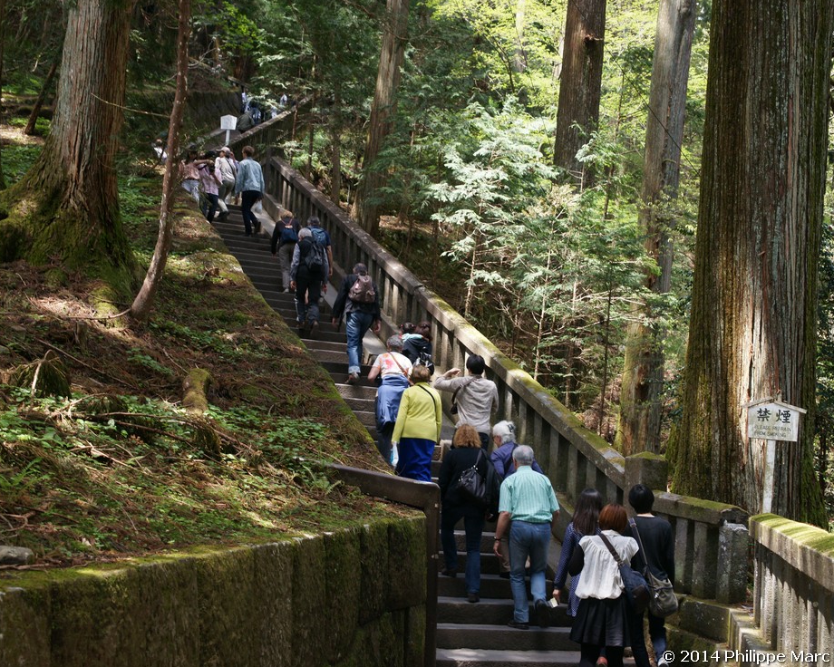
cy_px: 339
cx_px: 407
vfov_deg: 32.1
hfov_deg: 39.5
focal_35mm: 47
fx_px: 1160
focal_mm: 40
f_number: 7.1
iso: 400
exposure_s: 1/80
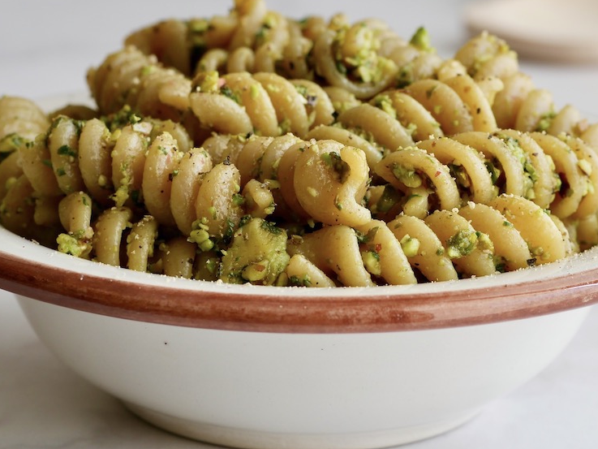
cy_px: 212
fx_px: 2419
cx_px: 366
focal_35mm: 140
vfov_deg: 10.6
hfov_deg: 14.1
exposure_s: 1/20
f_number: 5.6
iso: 200
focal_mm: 43
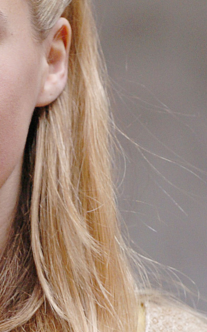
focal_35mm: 663
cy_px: 209
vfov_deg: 3.2
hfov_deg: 2.0
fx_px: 5987
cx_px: -76
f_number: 4
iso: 400
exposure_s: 1/250
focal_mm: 160
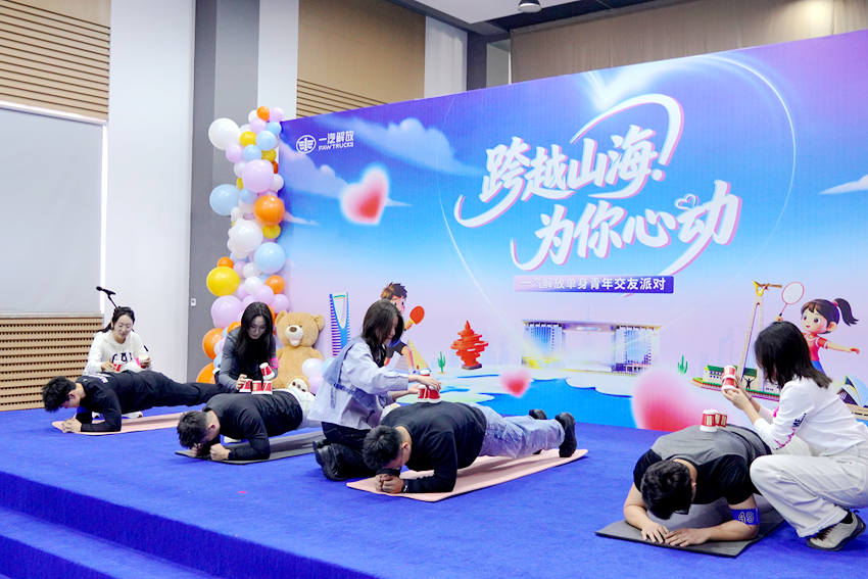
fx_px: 868
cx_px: 434
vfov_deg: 36.9
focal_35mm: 36
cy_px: 290
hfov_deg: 53.1
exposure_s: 1/125
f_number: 4
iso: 1000
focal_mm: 24
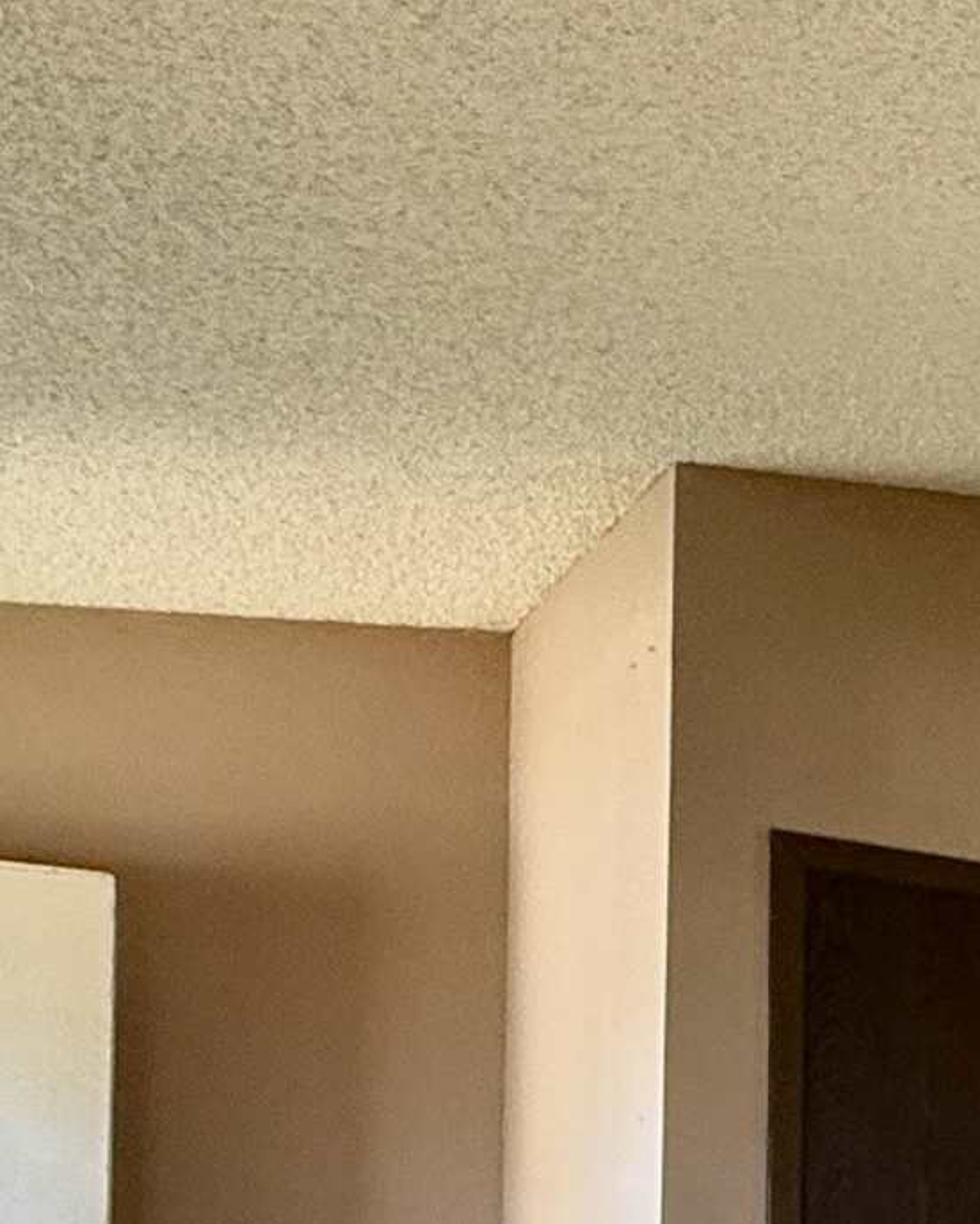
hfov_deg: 18.4
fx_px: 2210
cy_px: 1334
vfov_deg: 28.3
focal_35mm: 61
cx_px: 1850
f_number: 2.2
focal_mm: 2.22
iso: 250
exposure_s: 1/99
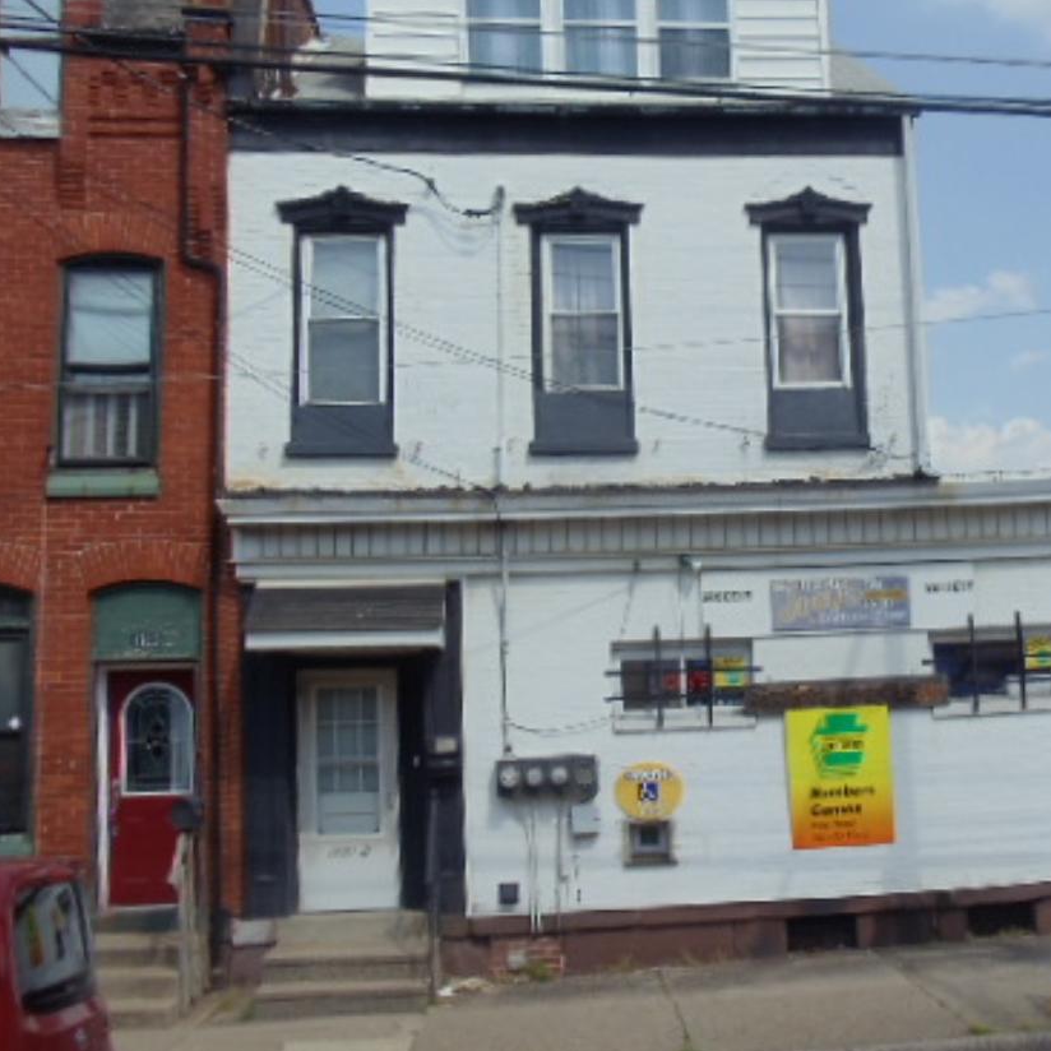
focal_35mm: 68
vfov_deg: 25.3
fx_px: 2336
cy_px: 482
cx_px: 764
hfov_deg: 25.1
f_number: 7.1
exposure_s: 1/250
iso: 80
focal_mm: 6
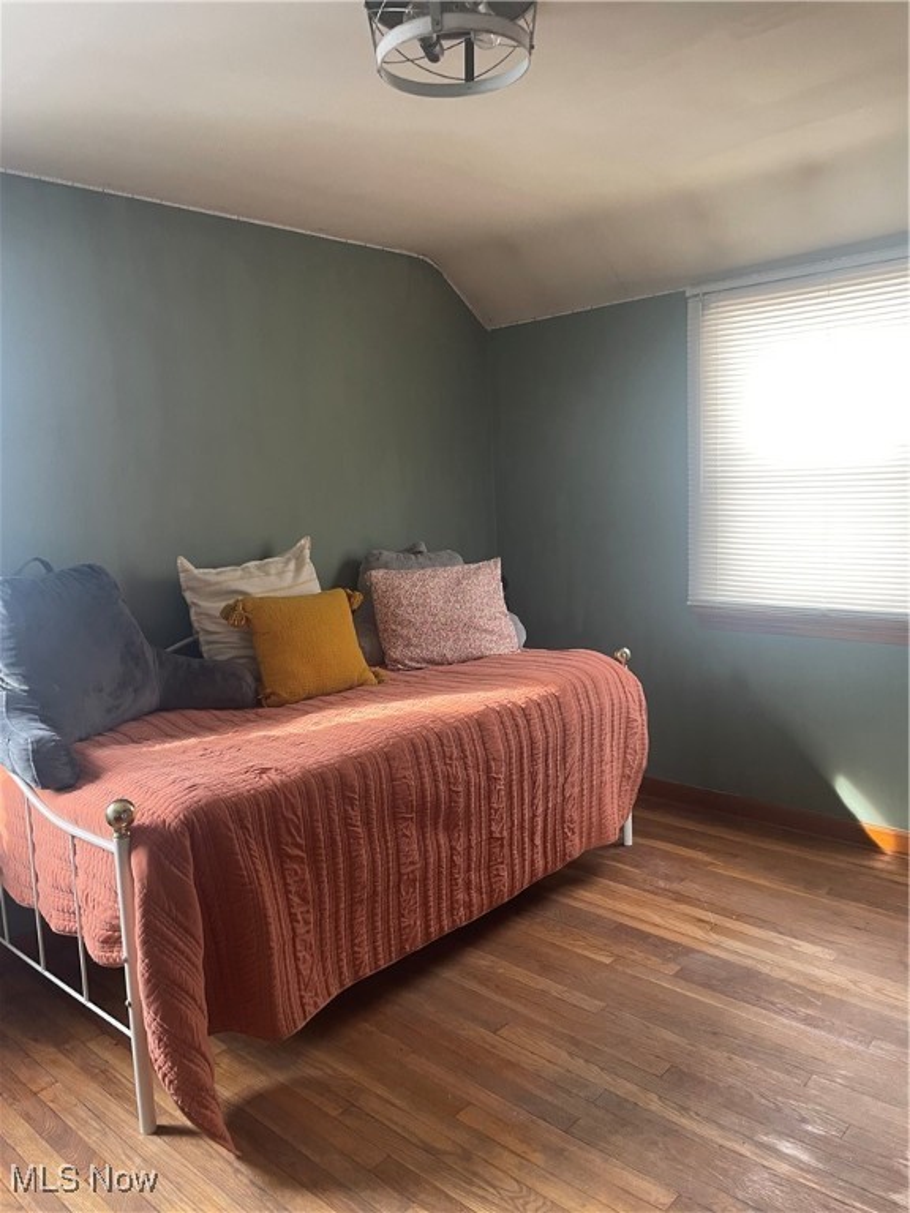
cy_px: 606
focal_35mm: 26
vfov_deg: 67.3
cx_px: 455
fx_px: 911
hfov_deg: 53.1
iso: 125
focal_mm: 4.2
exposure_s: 1/60
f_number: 1.6
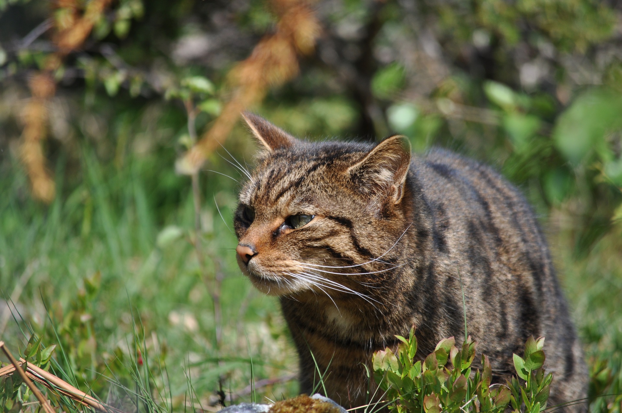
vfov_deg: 4.6
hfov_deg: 6.9
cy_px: 206
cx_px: 311
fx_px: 5177
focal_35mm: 300
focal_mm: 200
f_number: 5.6
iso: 200
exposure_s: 1/500
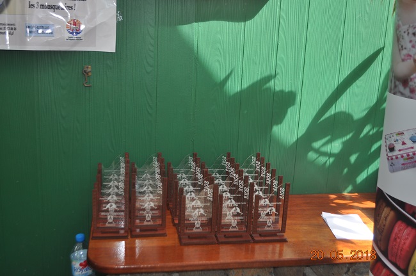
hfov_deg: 49.6
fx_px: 450
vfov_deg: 34.1
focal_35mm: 39
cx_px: 208
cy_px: 138
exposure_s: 1/200
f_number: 4.5
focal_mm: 26
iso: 200
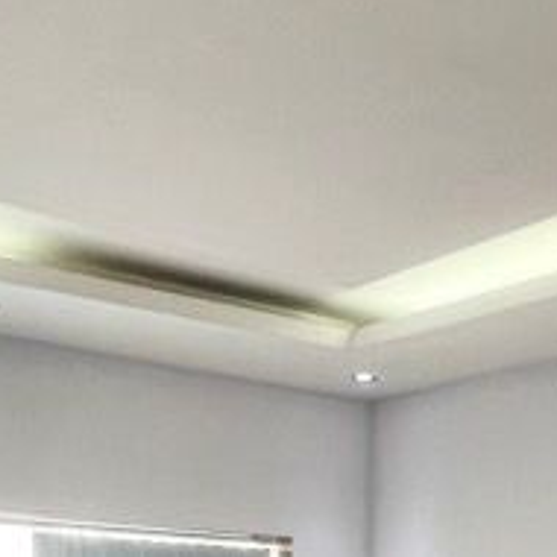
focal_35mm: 62
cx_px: 340
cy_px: 739
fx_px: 1129
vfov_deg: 24.1
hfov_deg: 27.6
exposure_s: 1/100
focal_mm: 1.57
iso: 125
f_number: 1.8
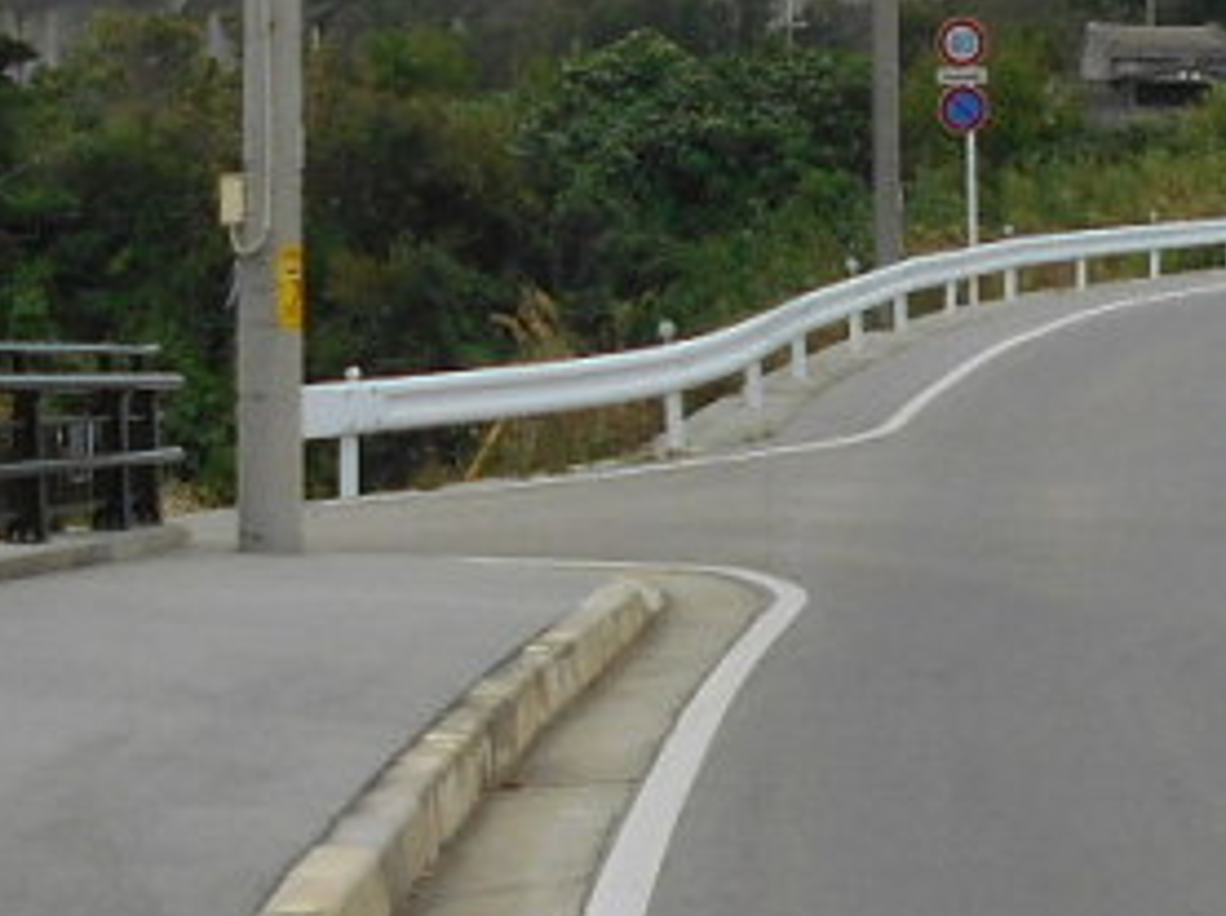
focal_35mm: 47
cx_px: 881
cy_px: 285
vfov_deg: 30.5
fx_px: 1662
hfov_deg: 39.6
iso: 80
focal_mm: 4.6
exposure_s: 1/800
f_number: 3.2
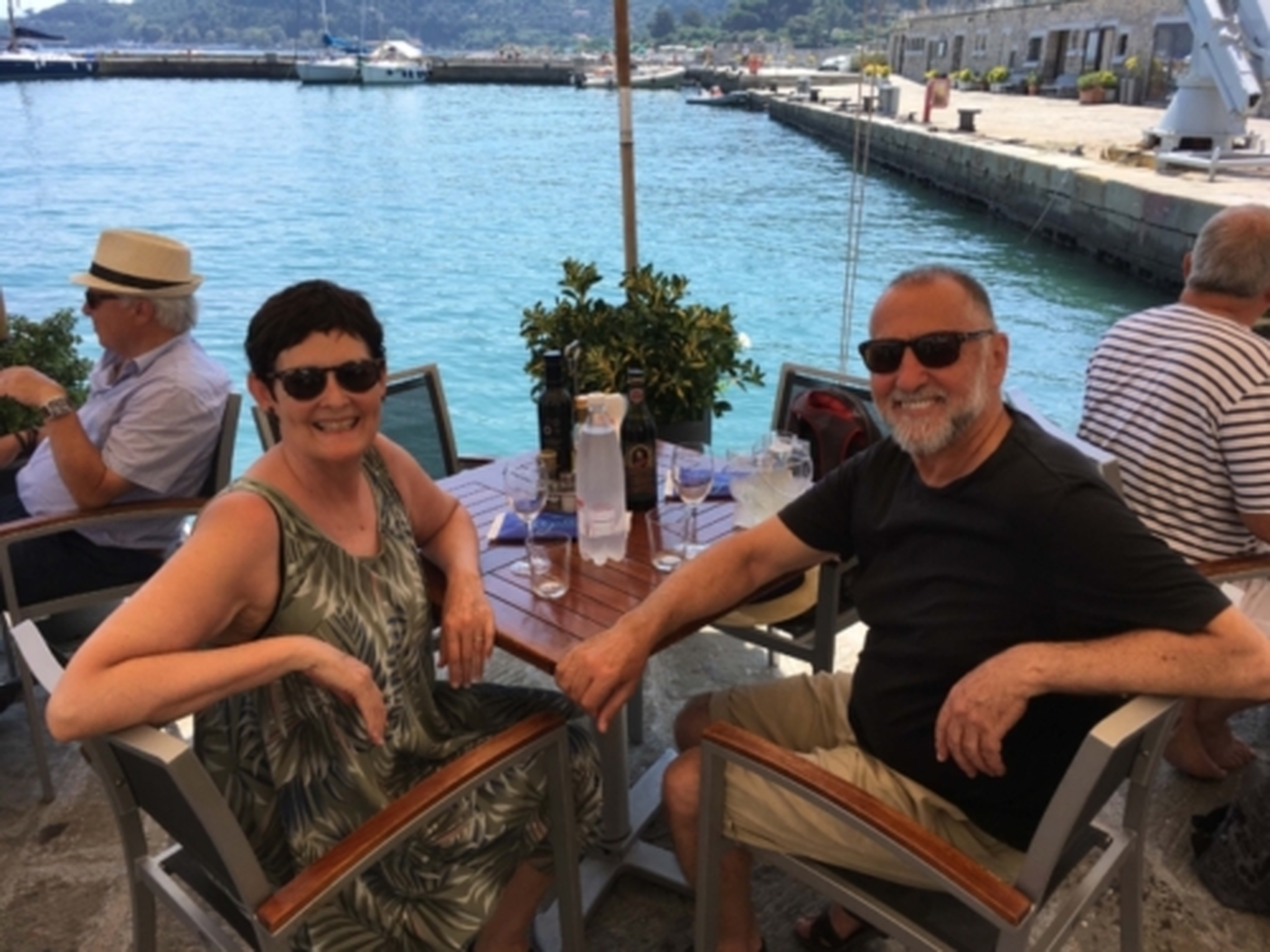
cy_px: 476
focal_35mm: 29
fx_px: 1064
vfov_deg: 48.2
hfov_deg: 61.7
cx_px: 635
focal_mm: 4.15
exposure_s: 1/827
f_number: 2.2
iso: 25
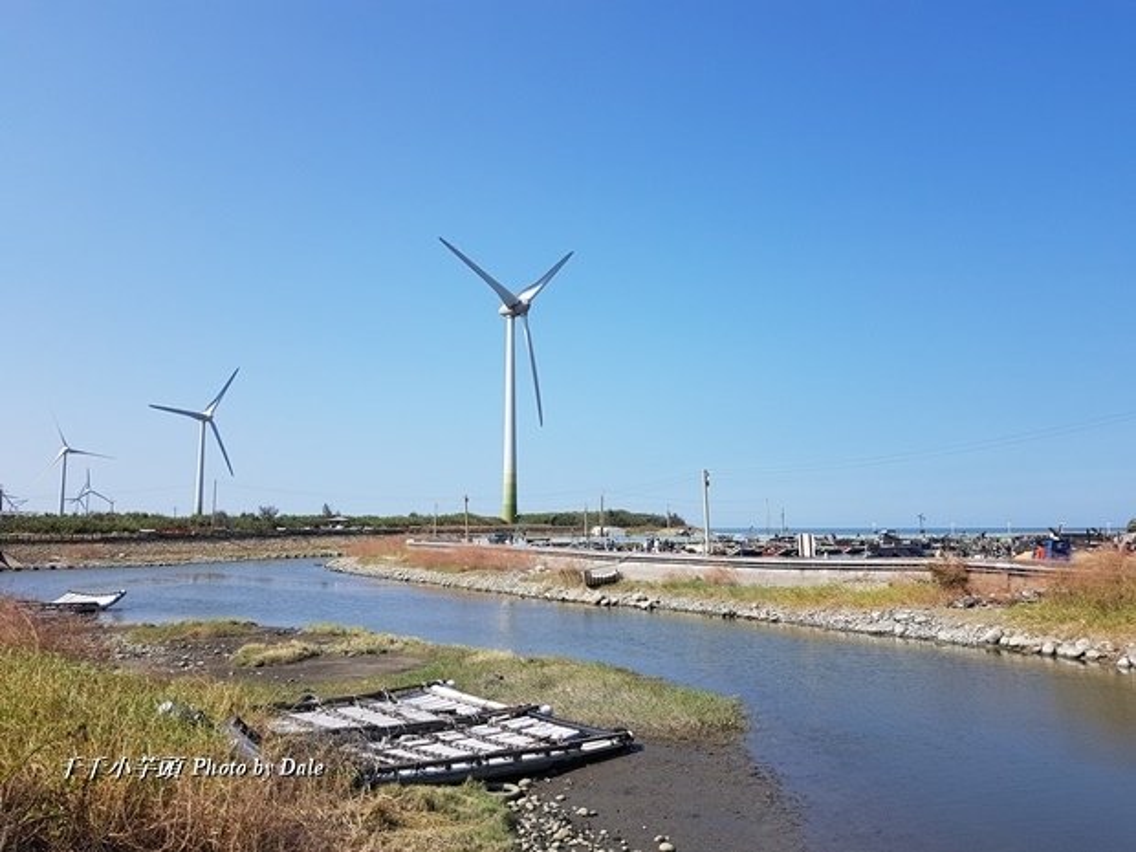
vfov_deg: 53.1
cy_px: 426
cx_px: 568
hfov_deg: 67.3
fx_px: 853
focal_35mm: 26
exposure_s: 1/2072
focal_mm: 4.3
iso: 40
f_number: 1.7
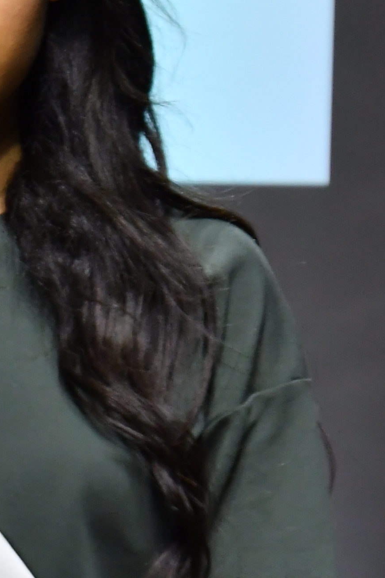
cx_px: -125
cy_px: 625
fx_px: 6851
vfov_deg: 4.8
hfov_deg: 3.2
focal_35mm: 427
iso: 1000
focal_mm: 65
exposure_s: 1/320
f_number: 5.6
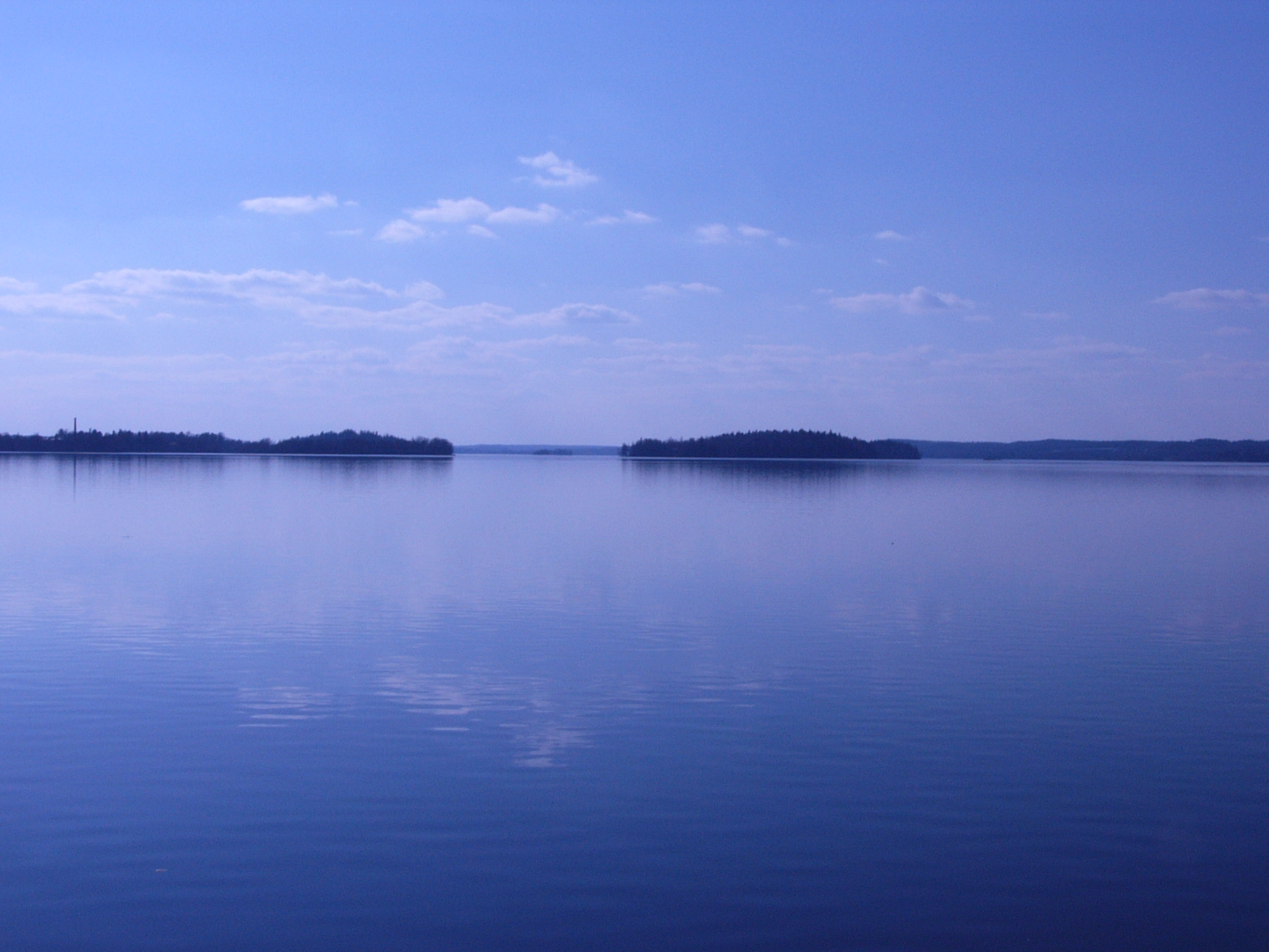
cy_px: 476
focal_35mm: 51
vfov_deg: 28.6
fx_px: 1870
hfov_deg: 37.5
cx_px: 634
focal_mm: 6.7
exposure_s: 1/800
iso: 50
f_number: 8
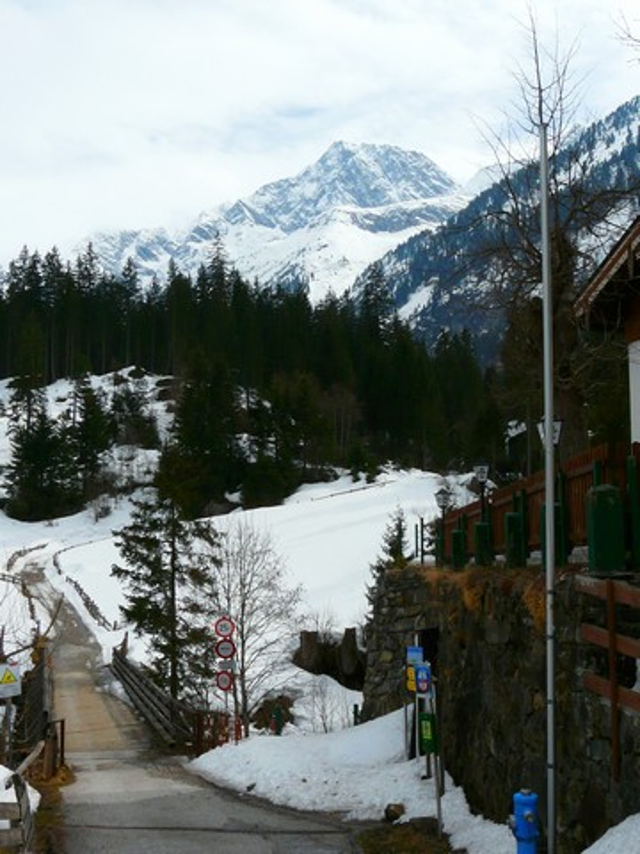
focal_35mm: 42
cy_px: 427
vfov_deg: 44.8
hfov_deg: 34.3
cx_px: 320
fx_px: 1035
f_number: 7.1
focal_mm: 5.5
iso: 100
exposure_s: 1/400
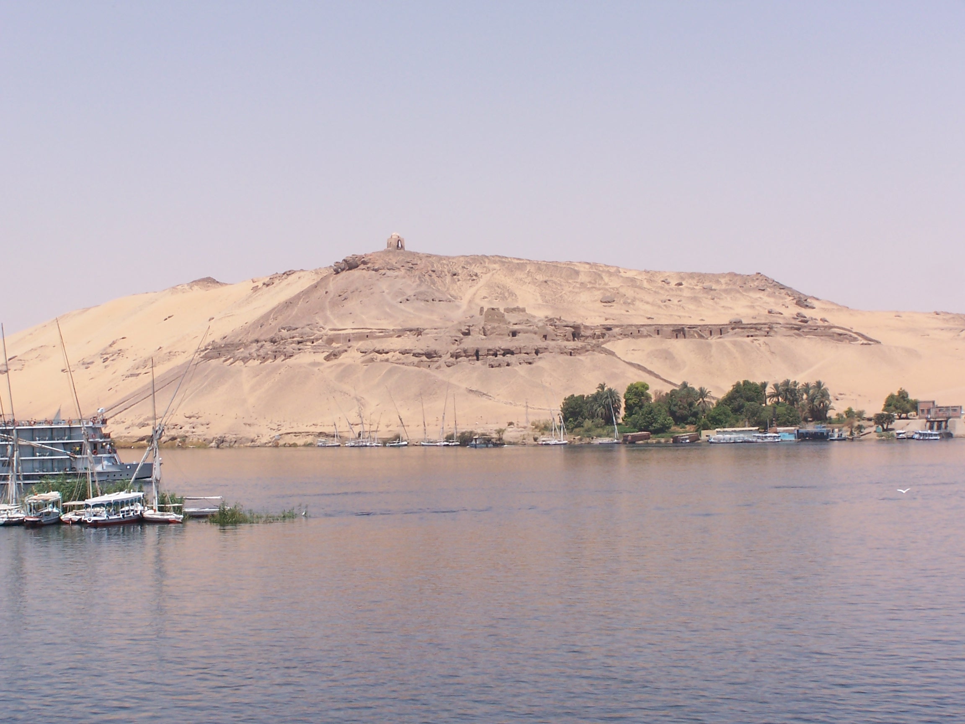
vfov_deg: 19.6
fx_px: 2091
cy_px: 362
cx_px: 482
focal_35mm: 75
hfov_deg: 26.0
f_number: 6.3
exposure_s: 1/350
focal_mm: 12.4
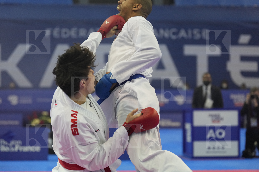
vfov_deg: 13.4
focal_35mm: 102
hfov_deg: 20.0
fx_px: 734
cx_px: 128
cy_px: 89
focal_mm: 97
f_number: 2.8
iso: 2500
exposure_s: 1/1000
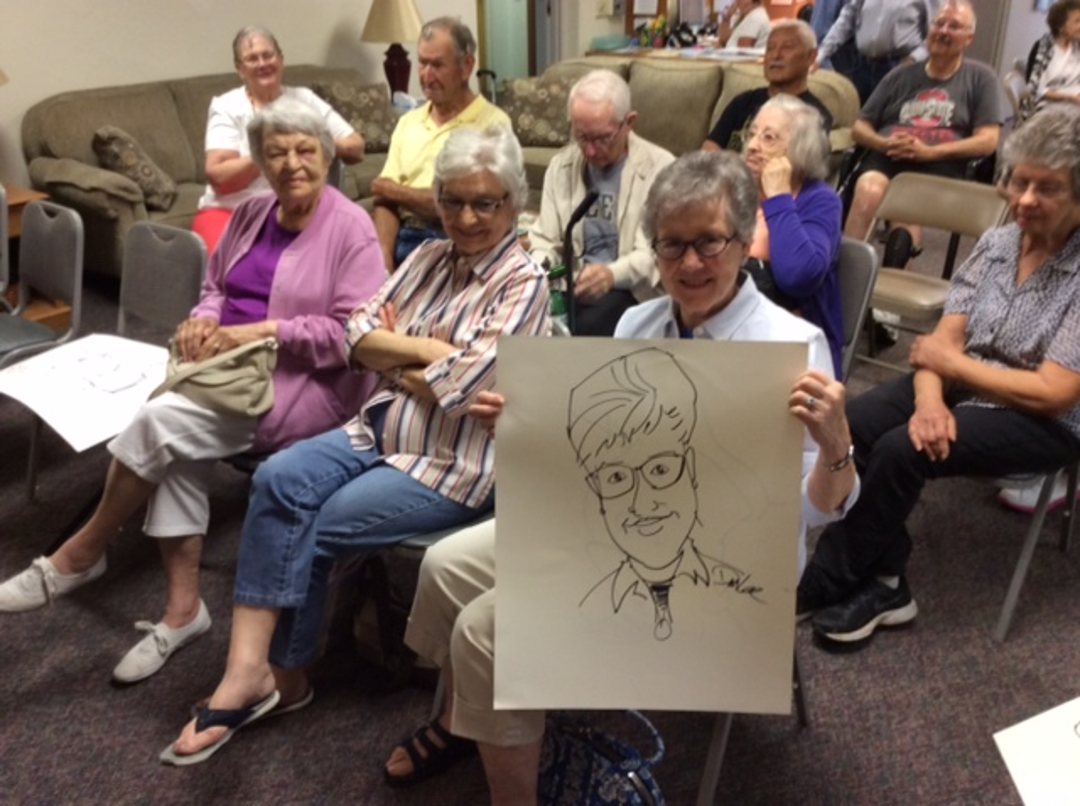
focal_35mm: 33
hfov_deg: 55.4
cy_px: 403
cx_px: 540
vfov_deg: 42.8
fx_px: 1028
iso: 100
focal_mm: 3.3
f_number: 2.4
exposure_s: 1/24
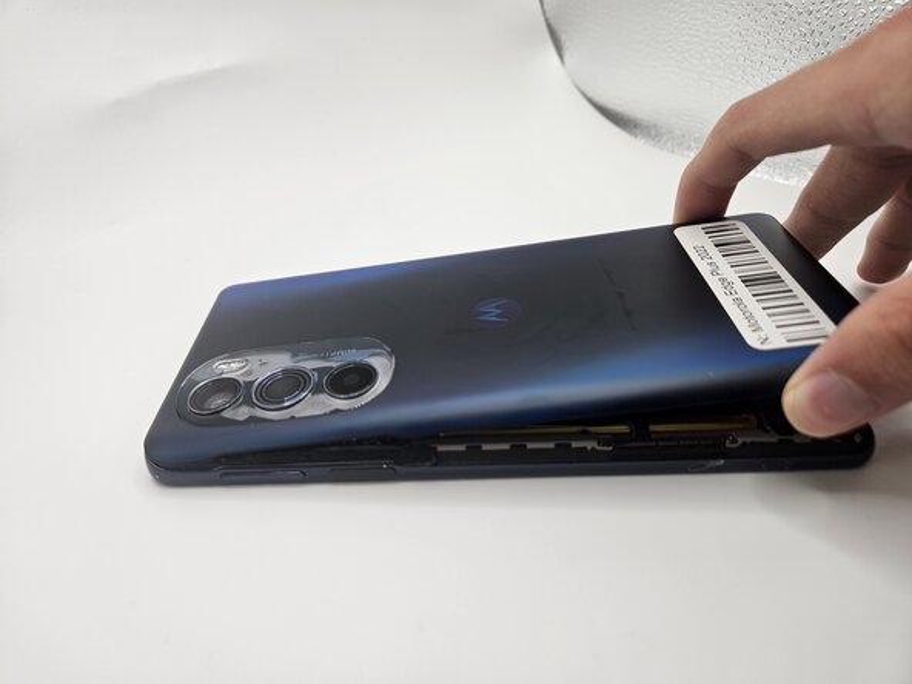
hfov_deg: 73.9
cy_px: 342
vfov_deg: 58.9
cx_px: 456
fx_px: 606
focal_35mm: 23
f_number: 1.8
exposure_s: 1/145
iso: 25
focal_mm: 5.4
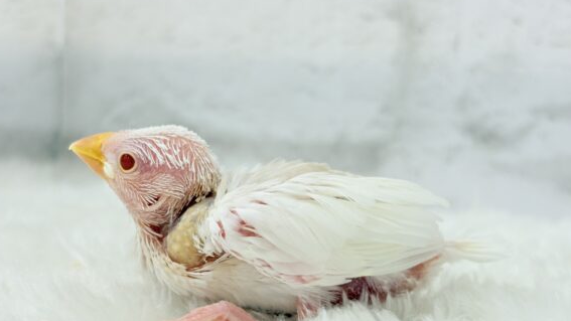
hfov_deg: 32.8
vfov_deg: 18.8
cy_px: 211
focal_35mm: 64
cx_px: 294
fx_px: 969
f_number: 1.6
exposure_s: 1/50
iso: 40
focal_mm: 5.96
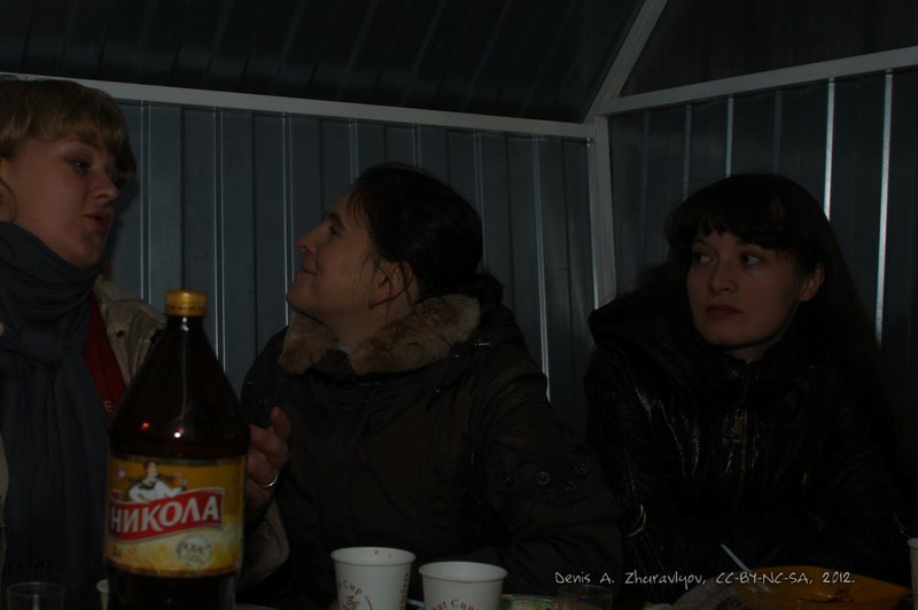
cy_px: 305
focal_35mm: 52
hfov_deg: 37.9
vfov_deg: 25.7
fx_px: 1338
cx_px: 459
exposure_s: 1/40
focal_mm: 35
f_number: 5.6
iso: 200
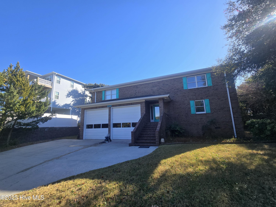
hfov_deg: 106.2
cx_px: 138
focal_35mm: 13
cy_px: 104
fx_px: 104
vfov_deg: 89.9
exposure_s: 1/1019
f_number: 2.2
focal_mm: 2.2
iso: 50
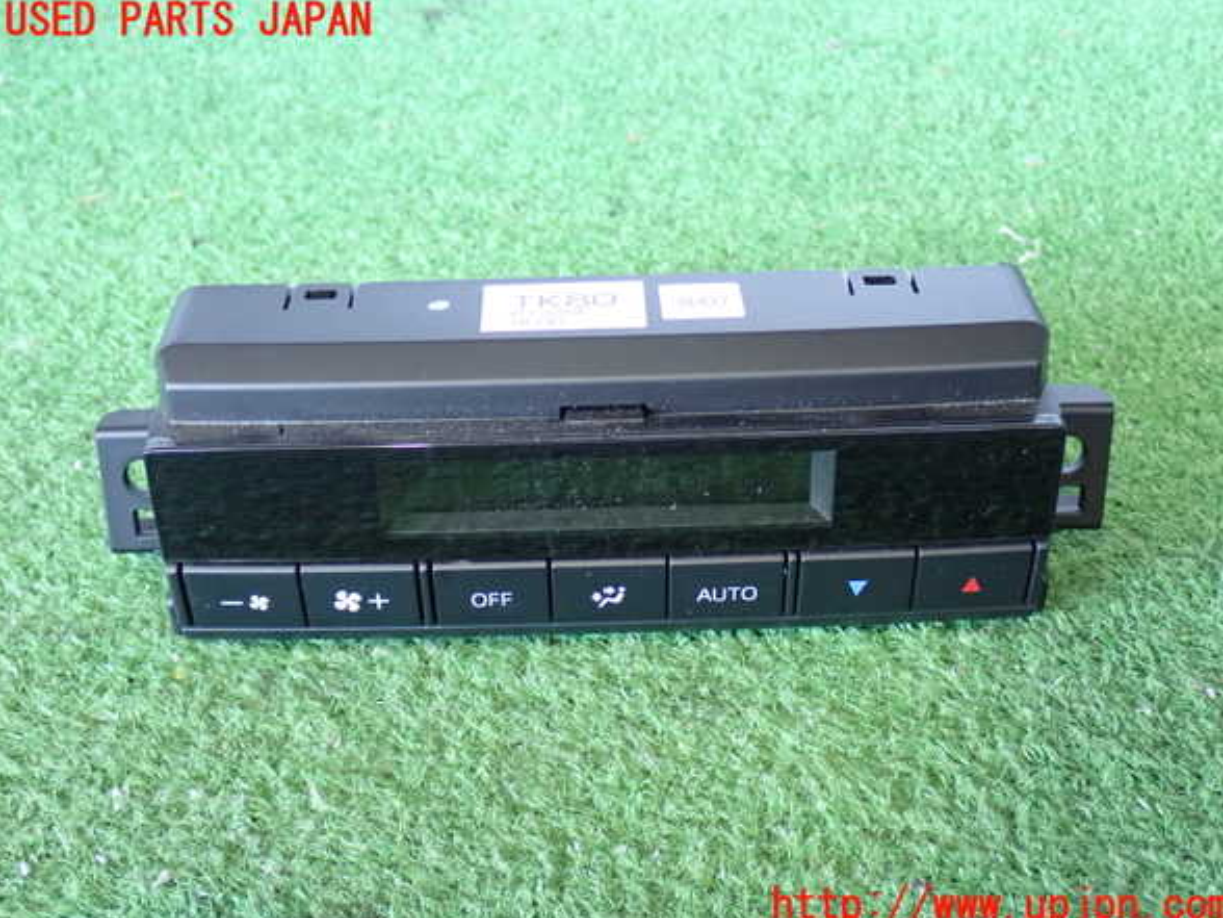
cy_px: 464
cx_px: 618
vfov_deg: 28.6
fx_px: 1802
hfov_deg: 37.5
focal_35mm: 51
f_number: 3.2
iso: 800
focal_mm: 9.01
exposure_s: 1/40
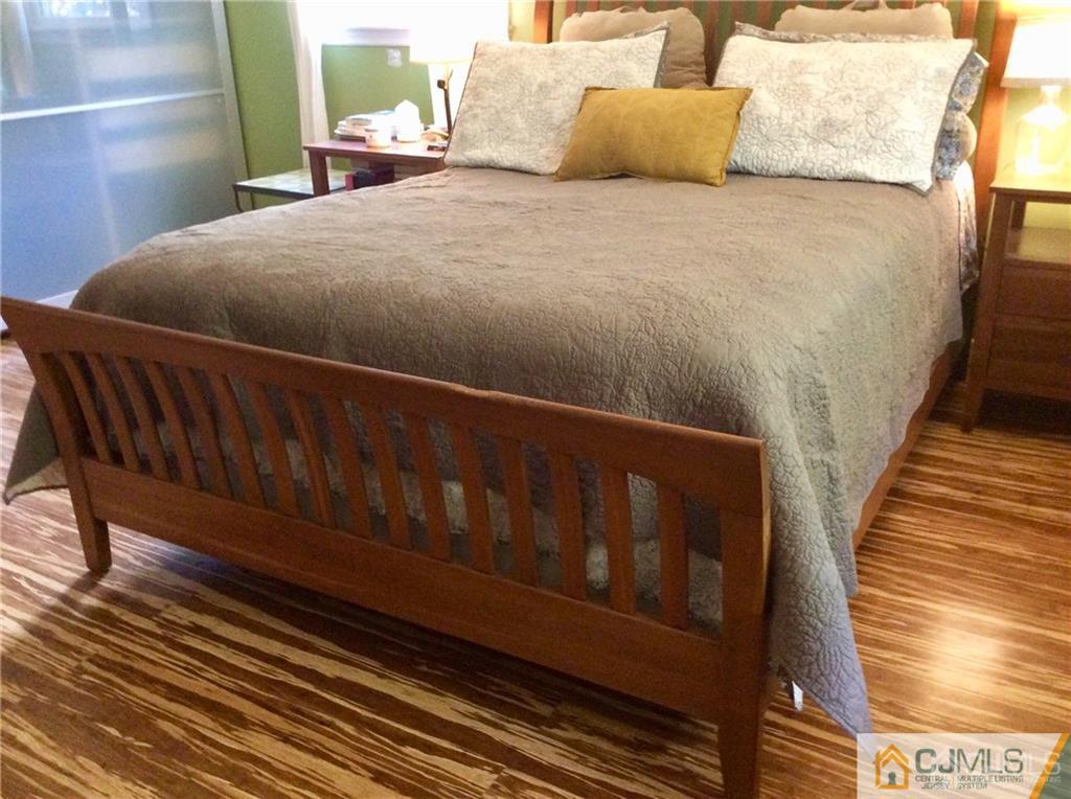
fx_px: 988
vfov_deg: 44.0
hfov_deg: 56.9
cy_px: 400
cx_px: 536
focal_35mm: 32
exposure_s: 1/15
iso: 250
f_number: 2.4
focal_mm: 3.3
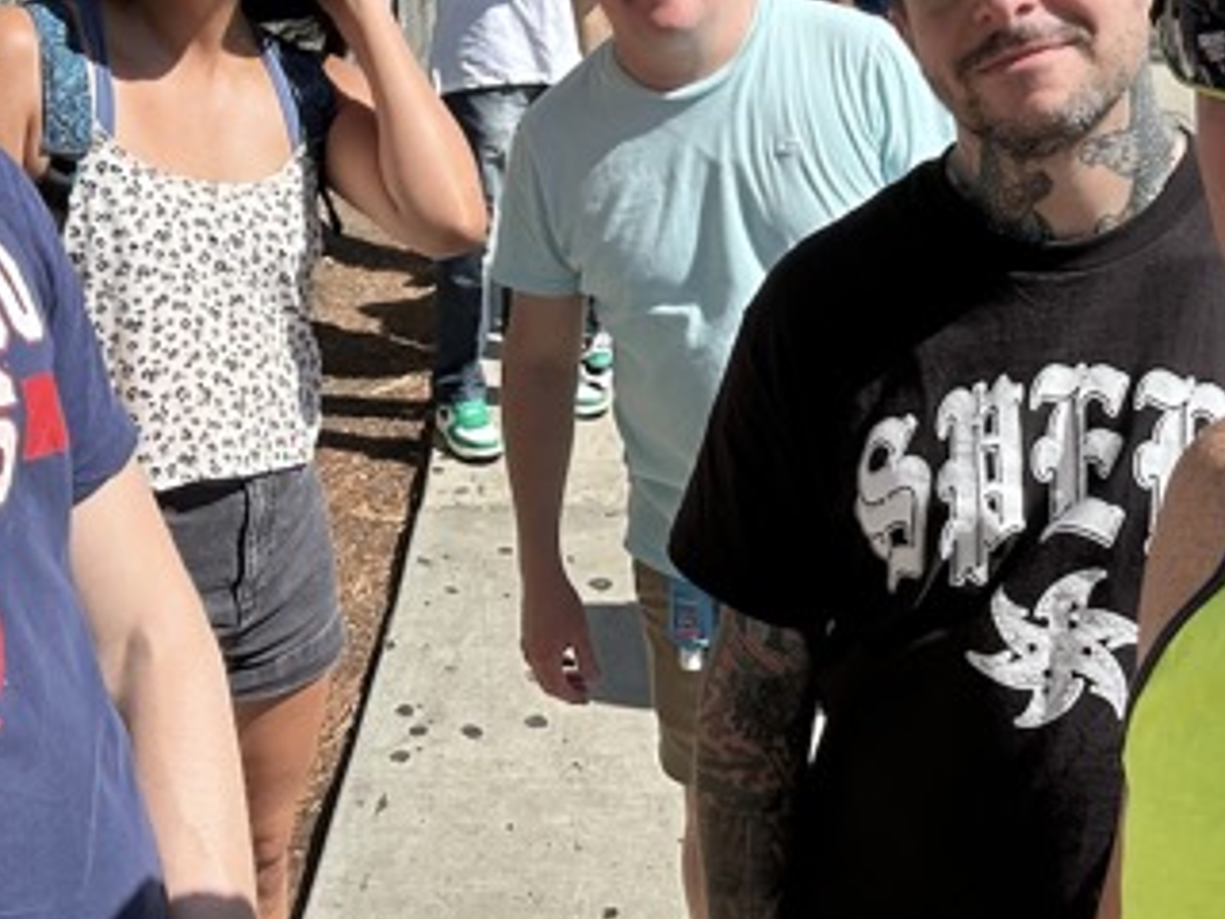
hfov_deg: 41.2
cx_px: 647
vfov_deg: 30.3
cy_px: 119
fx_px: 1628
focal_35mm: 46
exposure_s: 1/818
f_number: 1.9
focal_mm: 2.69
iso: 25
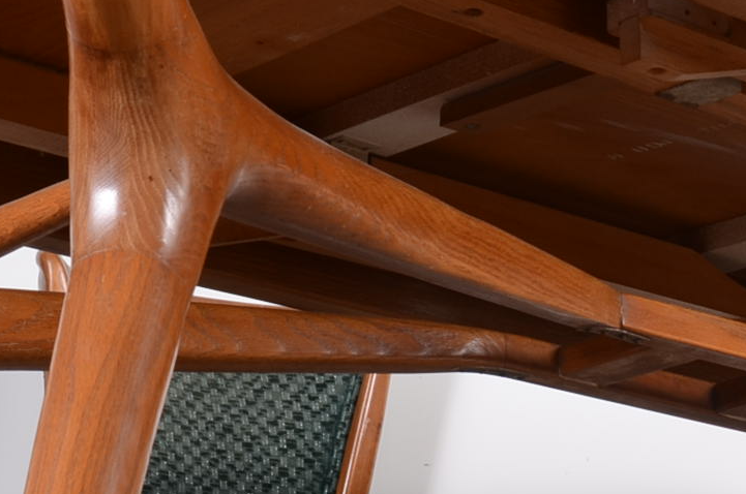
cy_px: 517
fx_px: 2544
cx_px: 683
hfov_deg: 16.4
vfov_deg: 11.0
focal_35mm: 123
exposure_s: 1/100
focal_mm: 24
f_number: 10
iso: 160
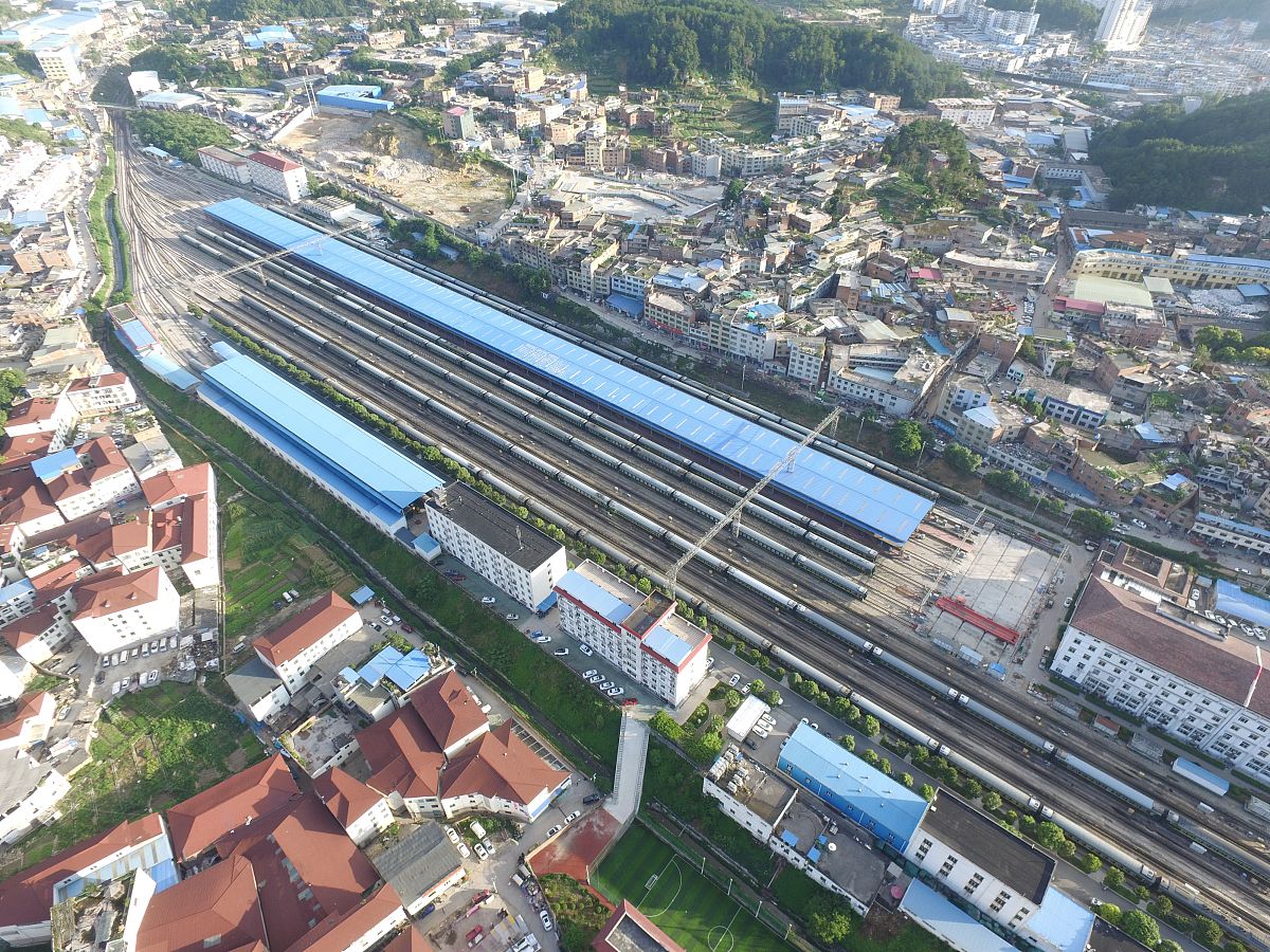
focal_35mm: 20
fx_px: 734
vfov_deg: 66.0
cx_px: 635
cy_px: 476
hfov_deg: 81.7
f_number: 2.8
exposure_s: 1/201
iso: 100
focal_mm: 3.61
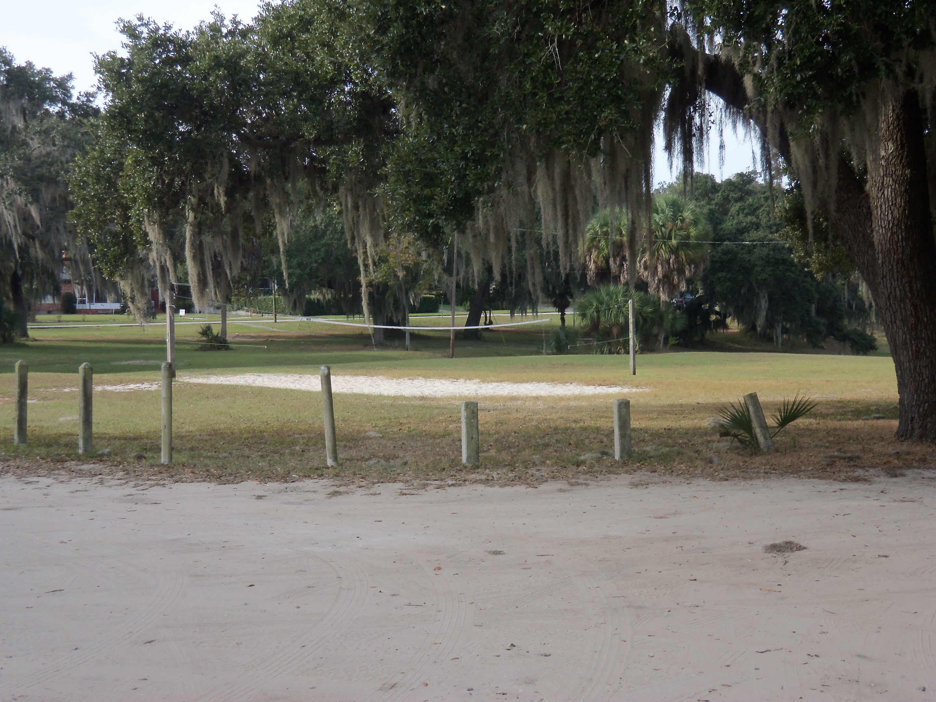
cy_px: 351
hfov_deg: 38.9
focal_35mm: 49
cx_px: 468
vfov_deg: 29.7
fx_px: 1325
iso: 64
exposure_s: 1/160
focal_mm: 8.7
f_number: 4.6
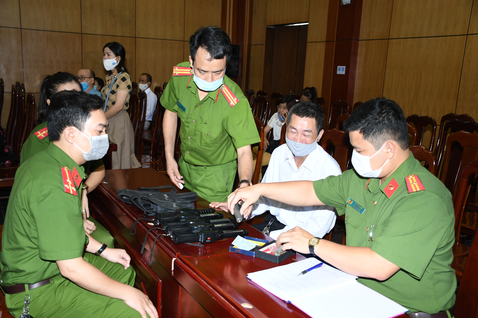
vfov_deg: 36.9
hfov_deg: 53.1
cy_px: 159
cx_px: 239
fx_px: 478
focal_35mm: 36
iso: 320
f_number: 3.8
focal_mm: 24
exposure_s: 1/200
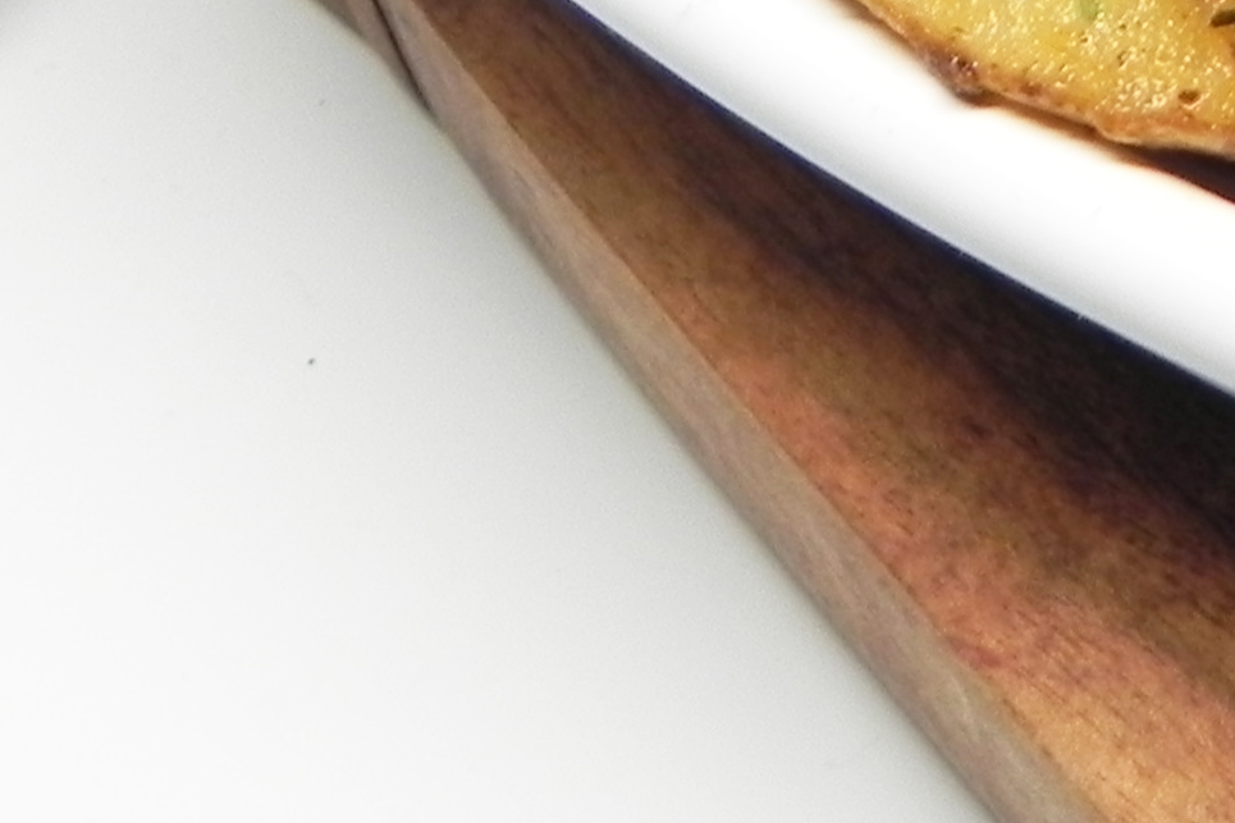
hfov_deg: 16.1
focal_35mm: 114
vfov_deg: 11.4
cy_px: -513
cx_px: 1949
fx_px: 3910
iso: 175
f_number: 2.8
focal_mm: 5.2
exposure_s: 1/30
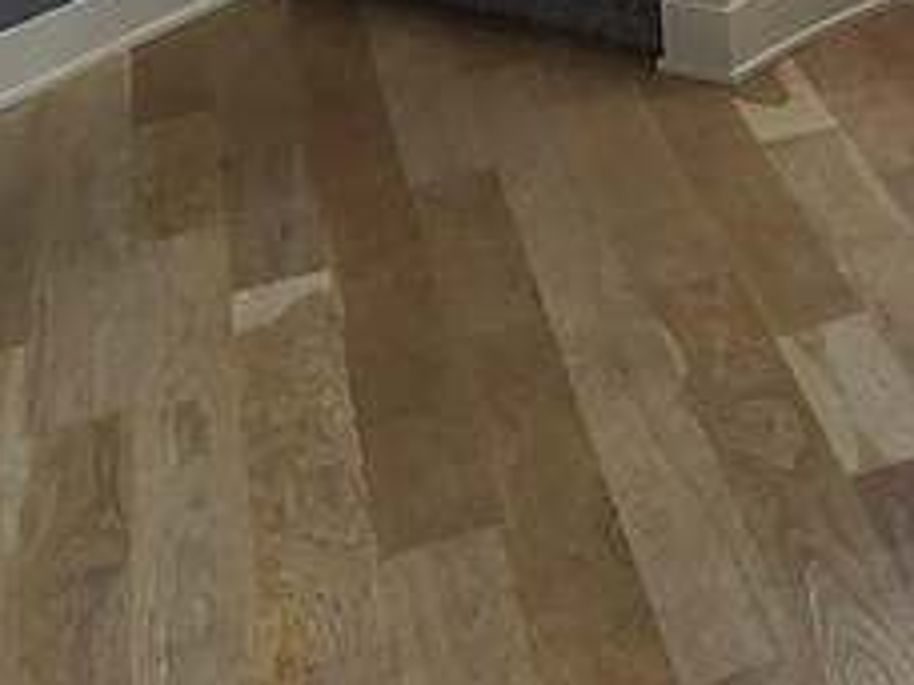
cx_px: 1371
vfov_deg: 14.2
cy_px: -801
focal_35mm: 82
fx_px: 2165
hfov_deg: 20.4
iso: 100
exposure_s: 1/60
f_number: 2.2
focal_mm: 2.2
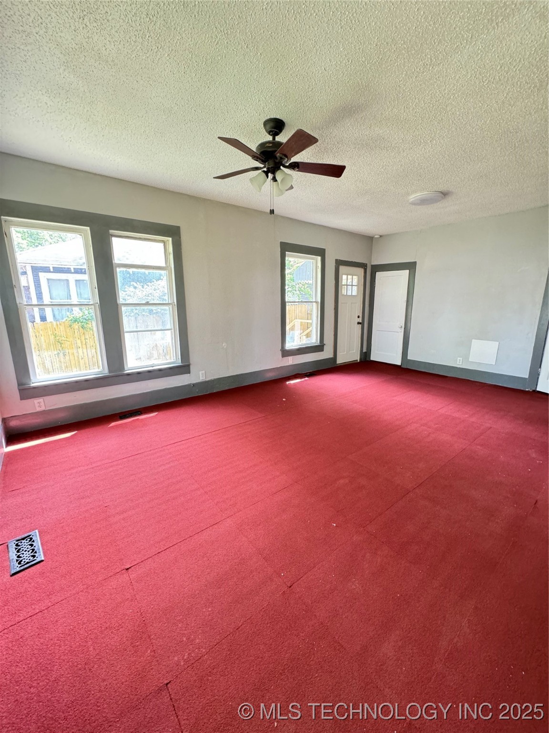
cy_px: 366
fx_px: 296
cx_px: 274
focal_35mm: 14
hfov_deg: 85.7
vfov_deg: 102.1
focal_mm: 2.22
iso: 400
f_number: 2.2
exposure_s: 1/60
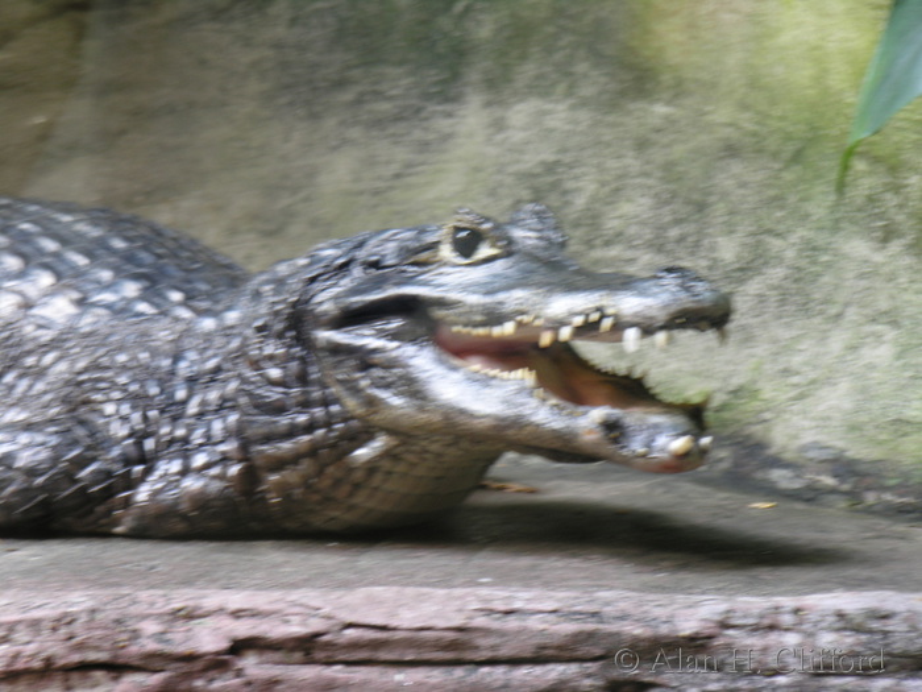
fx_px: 5114
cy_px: 346
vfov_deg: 7.7
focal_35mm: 192
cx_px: 461
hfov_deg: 10.3
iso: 50
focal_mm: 49
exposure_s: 1/2
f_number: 4.1
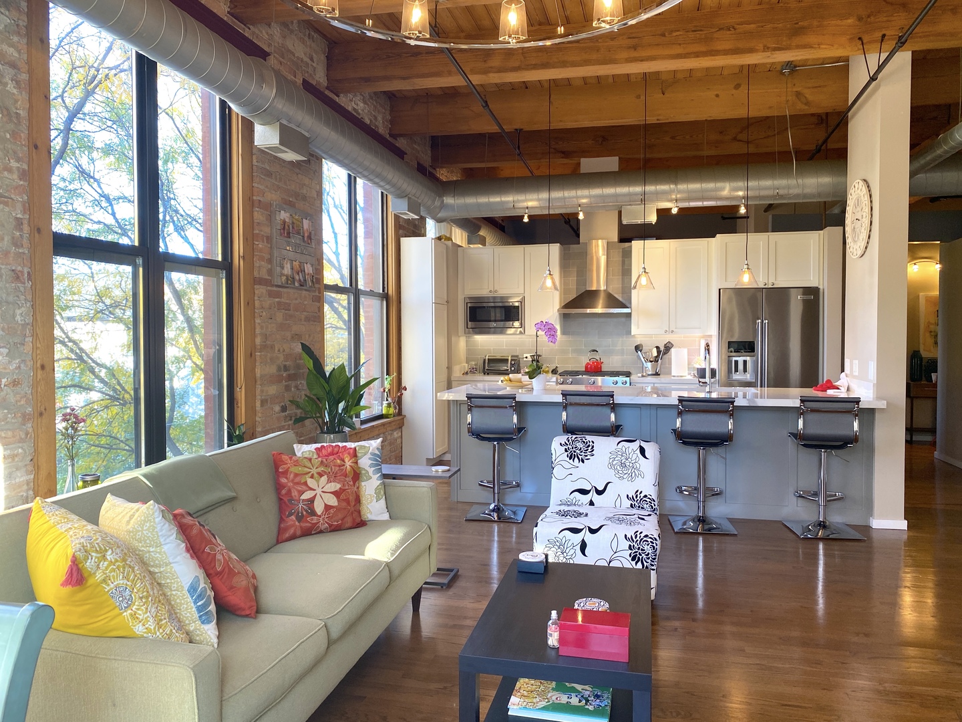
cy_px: 361
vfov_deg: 53.1
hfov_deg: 67.3
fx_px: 723
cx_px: 481
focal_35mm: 26
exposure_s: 1/60
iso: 64
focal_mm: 4.25
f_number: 1.8
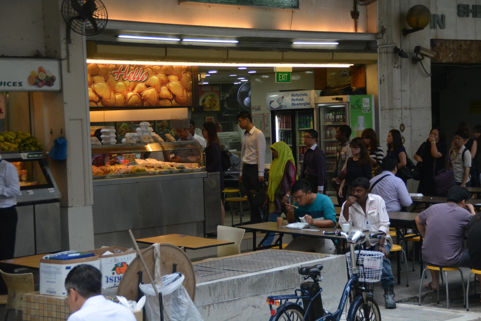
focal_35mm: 90
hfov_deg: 22.6
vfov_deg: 15.2
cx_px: 240
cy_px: 160
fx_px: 1202
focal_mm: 60
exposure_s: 1/500
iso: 1600
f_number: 5
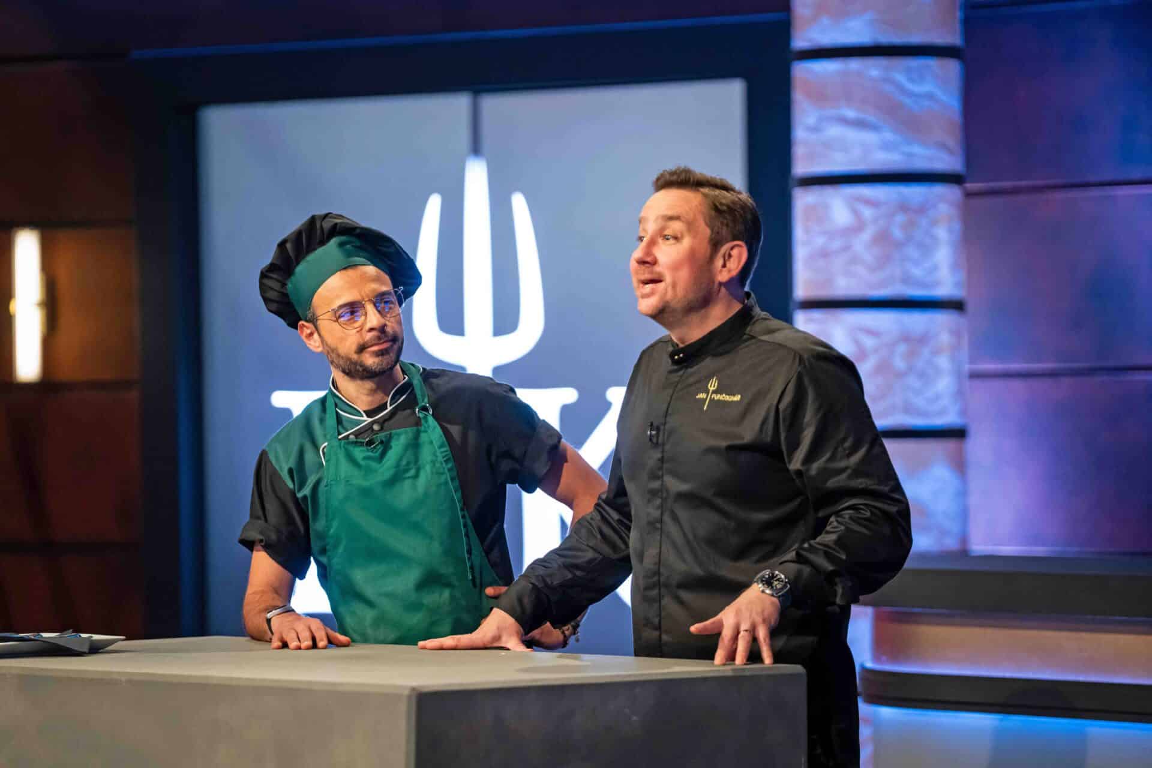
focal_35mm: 155
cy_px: 384
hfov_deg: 13.2
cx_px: 576
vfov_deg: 8.9
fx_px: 4960
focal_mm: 155
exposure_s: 1/200
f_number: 2.8
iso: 3200
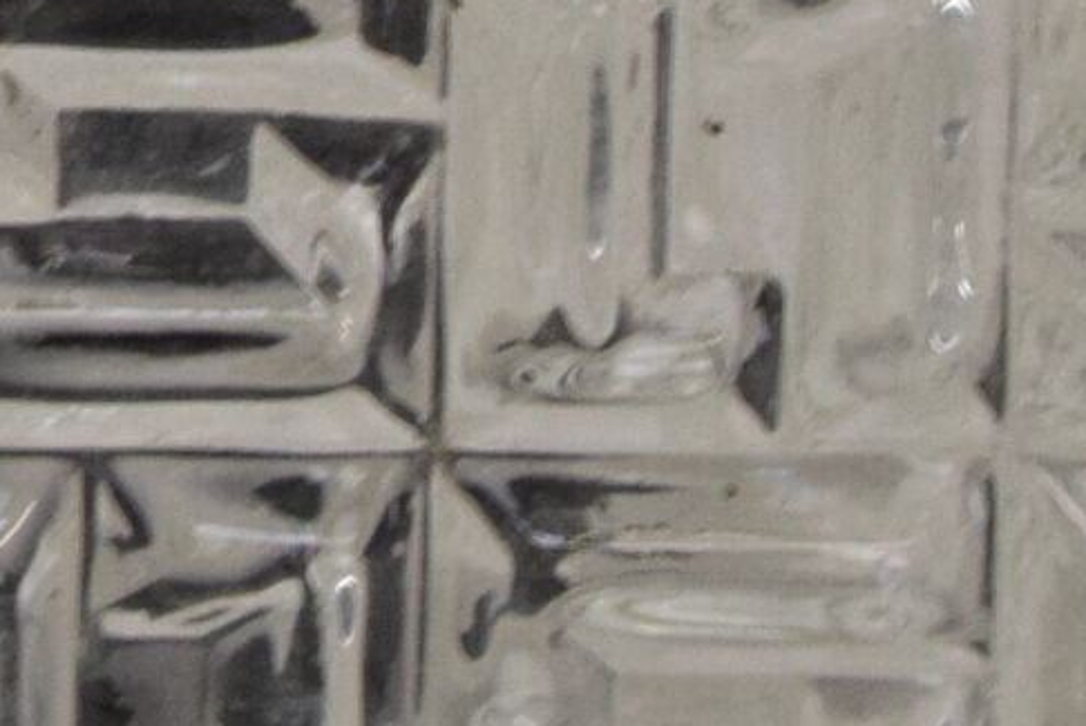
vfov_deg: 4.9
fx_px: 8363
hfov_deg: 7.3
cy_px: -572
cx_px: -666
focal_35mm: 277
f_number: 18
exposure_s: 1/100
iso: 1600
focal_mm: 30
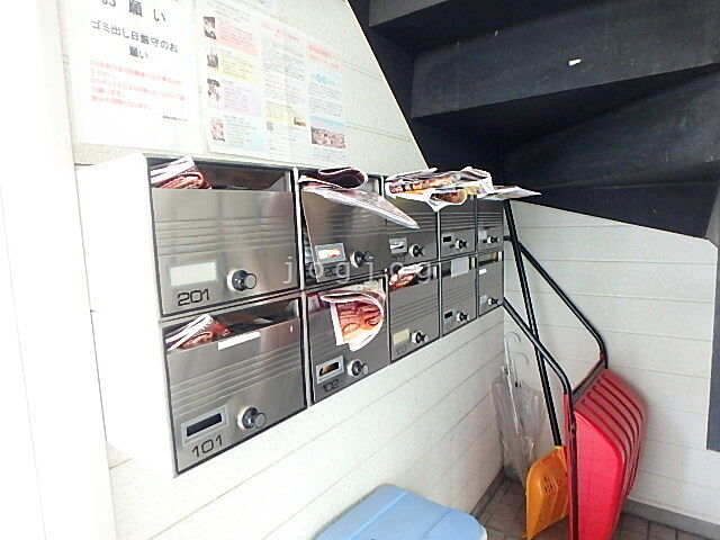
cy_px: 270
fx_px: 437
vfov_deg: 63.4
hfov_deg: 79.0
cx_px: 360
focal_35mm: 21
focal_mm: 3.7
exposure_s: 1/20
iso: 800
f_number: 3.5
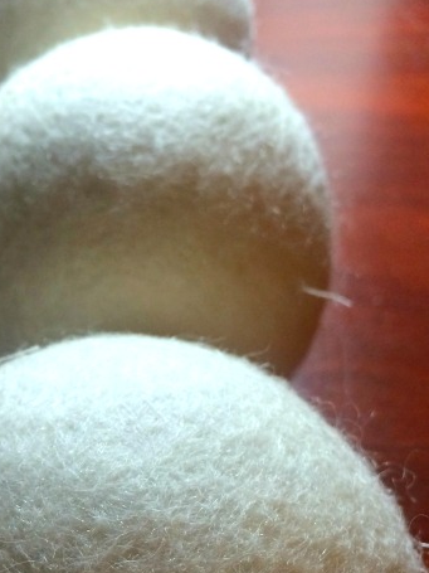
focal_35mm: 51
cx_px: 132
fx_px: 843
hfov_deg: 28.3
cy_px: 427
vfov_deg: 36.7
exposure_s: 1/30
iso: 50
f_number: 2.2
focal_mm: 4.15
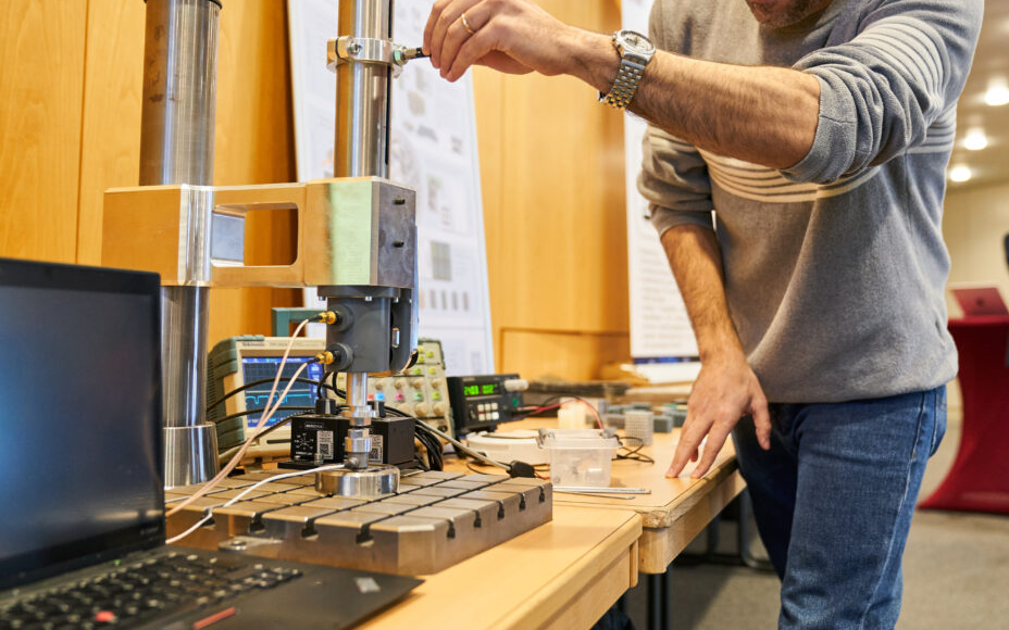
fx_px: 990
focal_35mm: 36
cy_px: 261
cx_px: 522
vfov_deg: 35.2
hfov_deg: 54.0
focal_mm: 32
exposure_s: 1/160
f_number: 3.2
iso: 3200
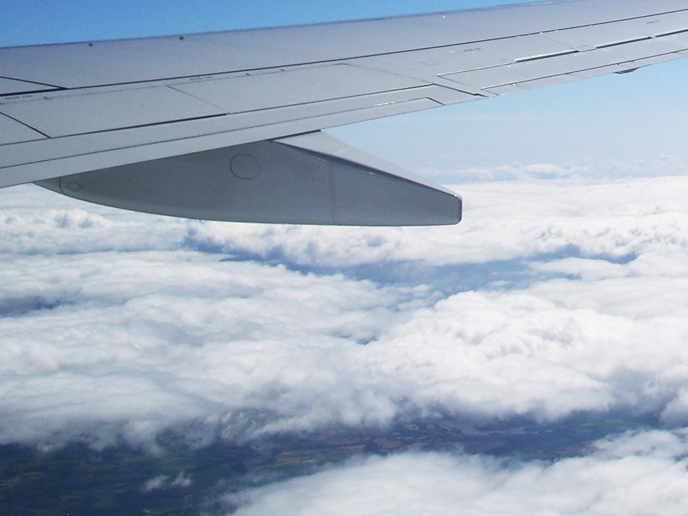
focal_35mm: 77
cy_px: 36
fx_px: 1530
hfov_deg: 24.0
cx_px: 725
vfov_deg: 18.8
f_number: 4.3
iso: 50
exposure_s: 1/640
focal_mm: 5.8
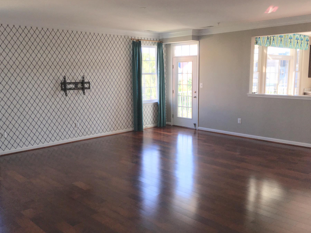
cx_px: 163
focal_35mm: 33
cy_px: 123
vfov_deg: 42.9
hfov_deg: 55.3
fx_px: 296
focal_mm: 4.15
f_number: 2.2
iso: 25
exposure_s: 1/53
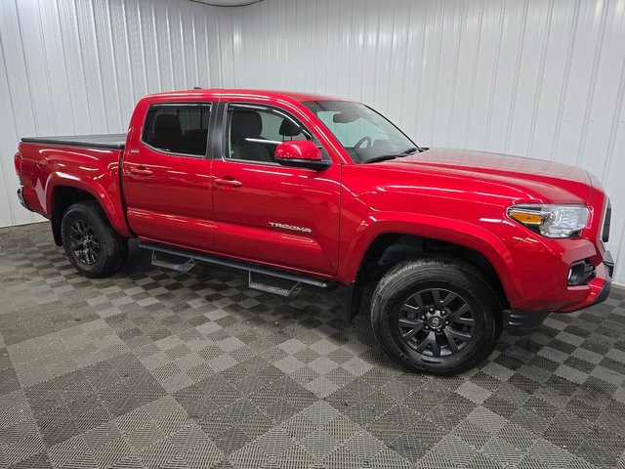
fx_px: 415
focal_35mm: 23
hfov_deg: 73.9
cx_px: 312
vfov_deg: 58.9
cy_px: 234
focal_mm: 6.3
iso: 320
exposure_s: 1/120
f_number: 1.7
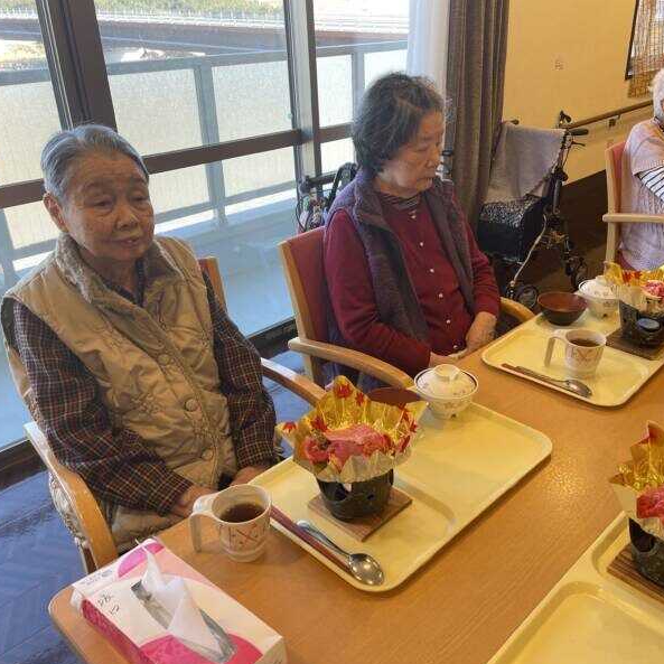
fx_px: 673
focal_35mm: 31
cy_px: 335
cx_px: 381
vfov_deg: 52.5
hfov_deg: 52.3
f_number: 1.6
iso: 64
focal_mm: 5.1
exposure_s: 1/121
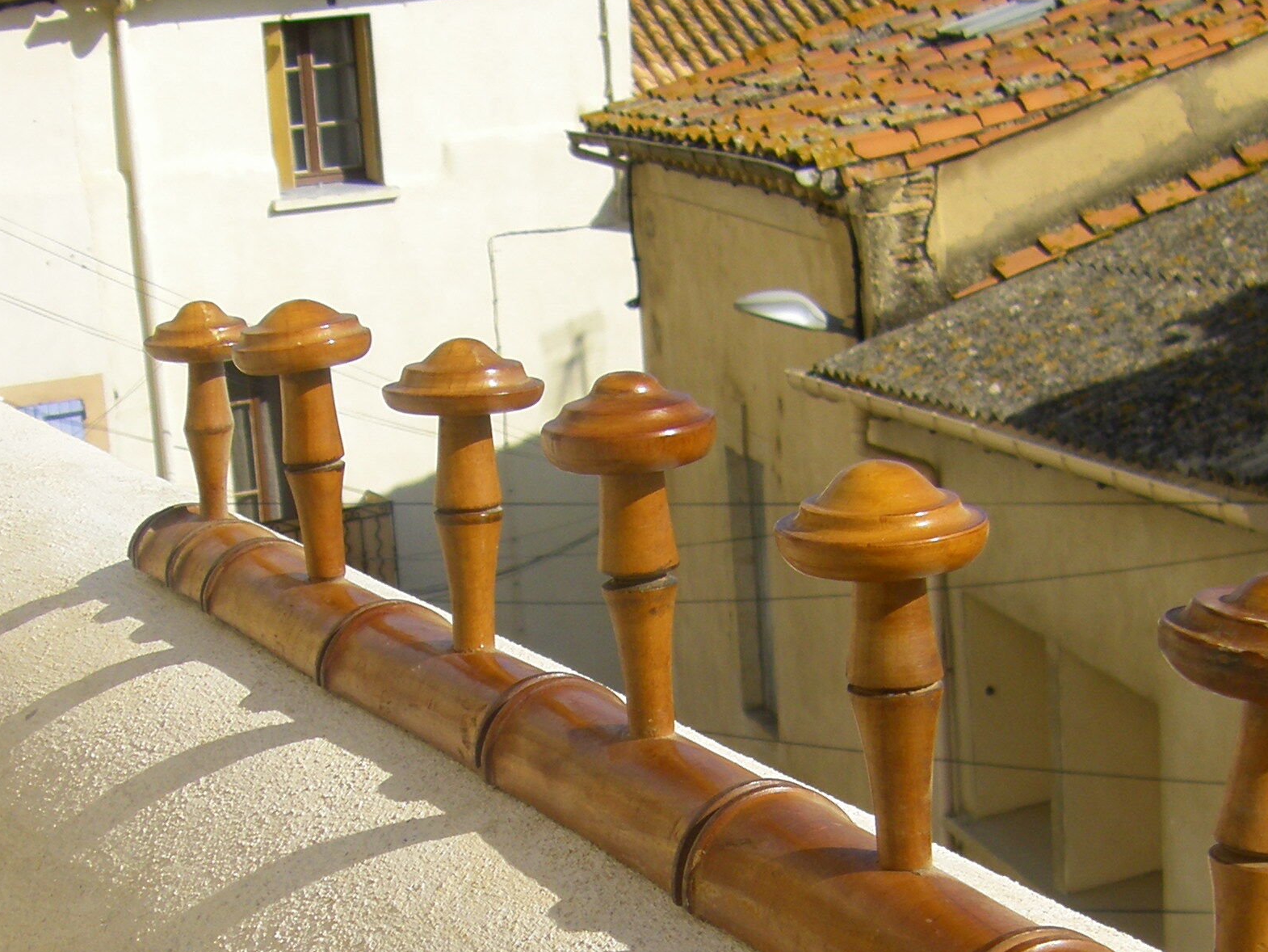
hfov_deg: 24.7
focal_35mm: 79
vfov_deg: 18.3
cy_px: 866
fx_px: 2894
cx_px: 680
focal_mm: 6.3
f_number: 7
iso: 64
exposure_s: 1/250
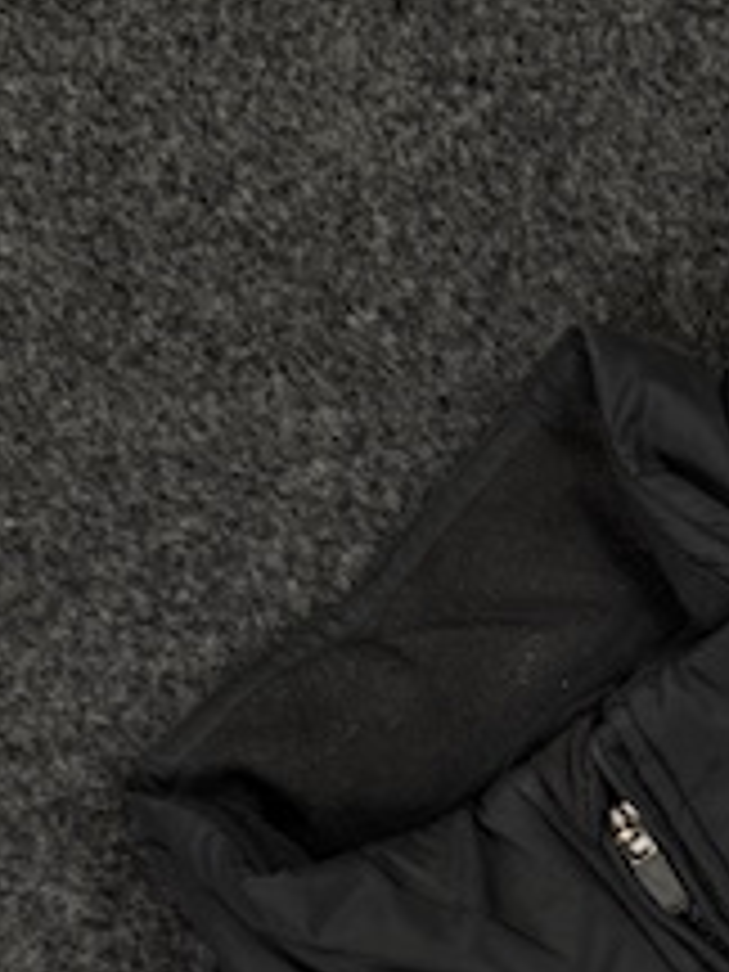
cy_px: 986
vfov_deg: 25.9
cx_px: 864
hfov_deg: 19.6
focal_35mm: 71
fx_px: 1994
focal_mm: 6.76
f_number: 1.78
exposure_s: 1/100
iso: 200
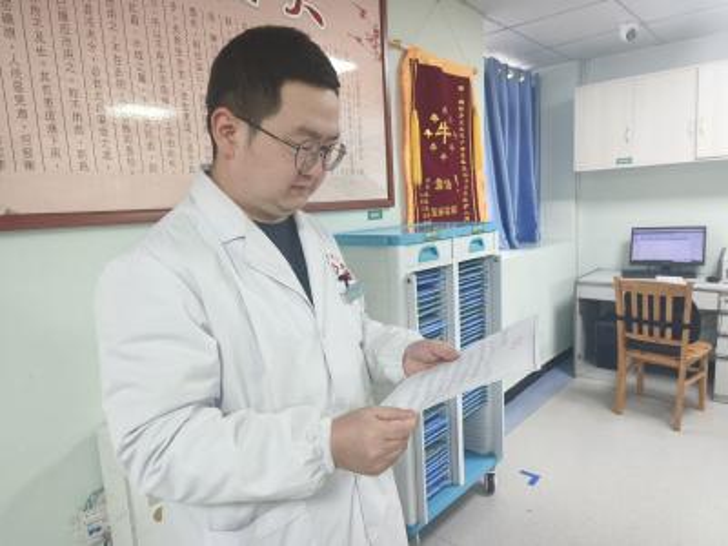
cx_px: 364
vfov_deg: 58.9
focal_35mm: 23
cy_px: 273
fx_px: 484
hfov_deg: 73.9
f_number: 1.75
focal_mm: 5.5
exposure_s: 1/50
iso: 517
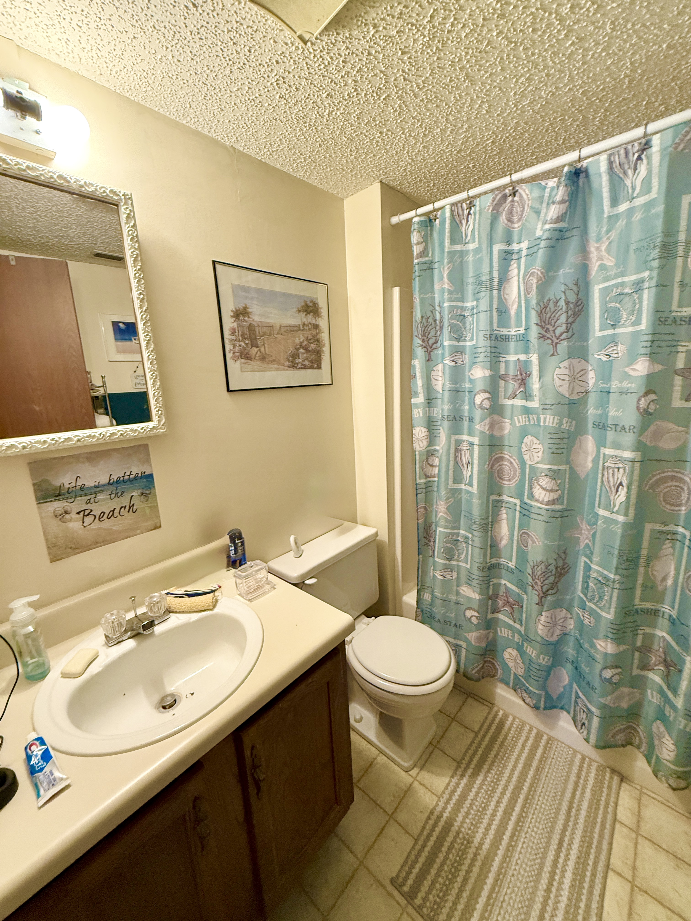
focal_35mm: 14
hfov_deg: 85.7
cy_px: 460
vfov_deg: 102.1
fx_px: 373
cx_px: 346
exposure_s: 1/60
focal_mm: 2.22
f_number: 2.2
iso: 250
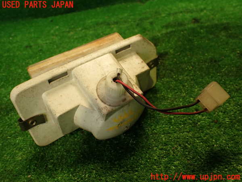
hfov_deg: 56.8
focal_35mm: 32
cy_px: 91
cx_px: 121
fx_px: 224
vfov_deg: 44.2
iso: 200
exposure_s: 1/30
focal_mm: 5.79
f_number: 2.4
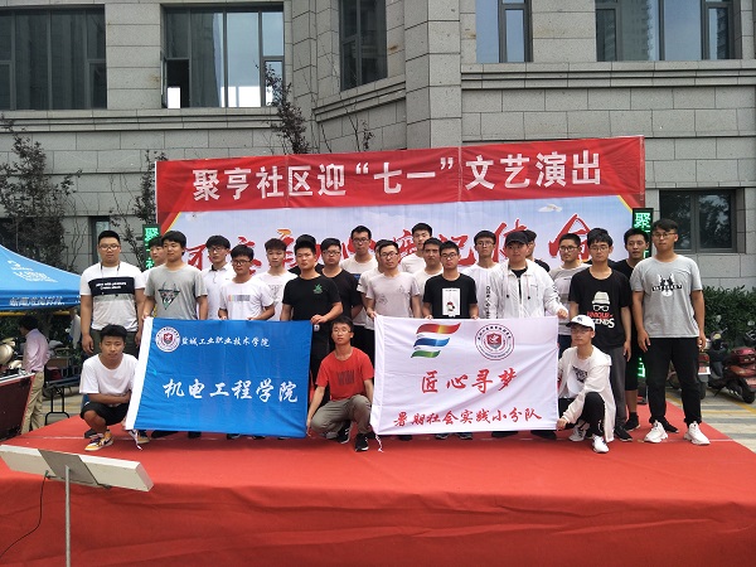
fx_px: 524
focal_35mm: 24
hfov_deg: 71.6
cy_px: 284
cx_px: 378
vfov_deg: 56.8
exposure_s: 1/238
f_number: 1.7
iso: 33
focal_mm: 4.1
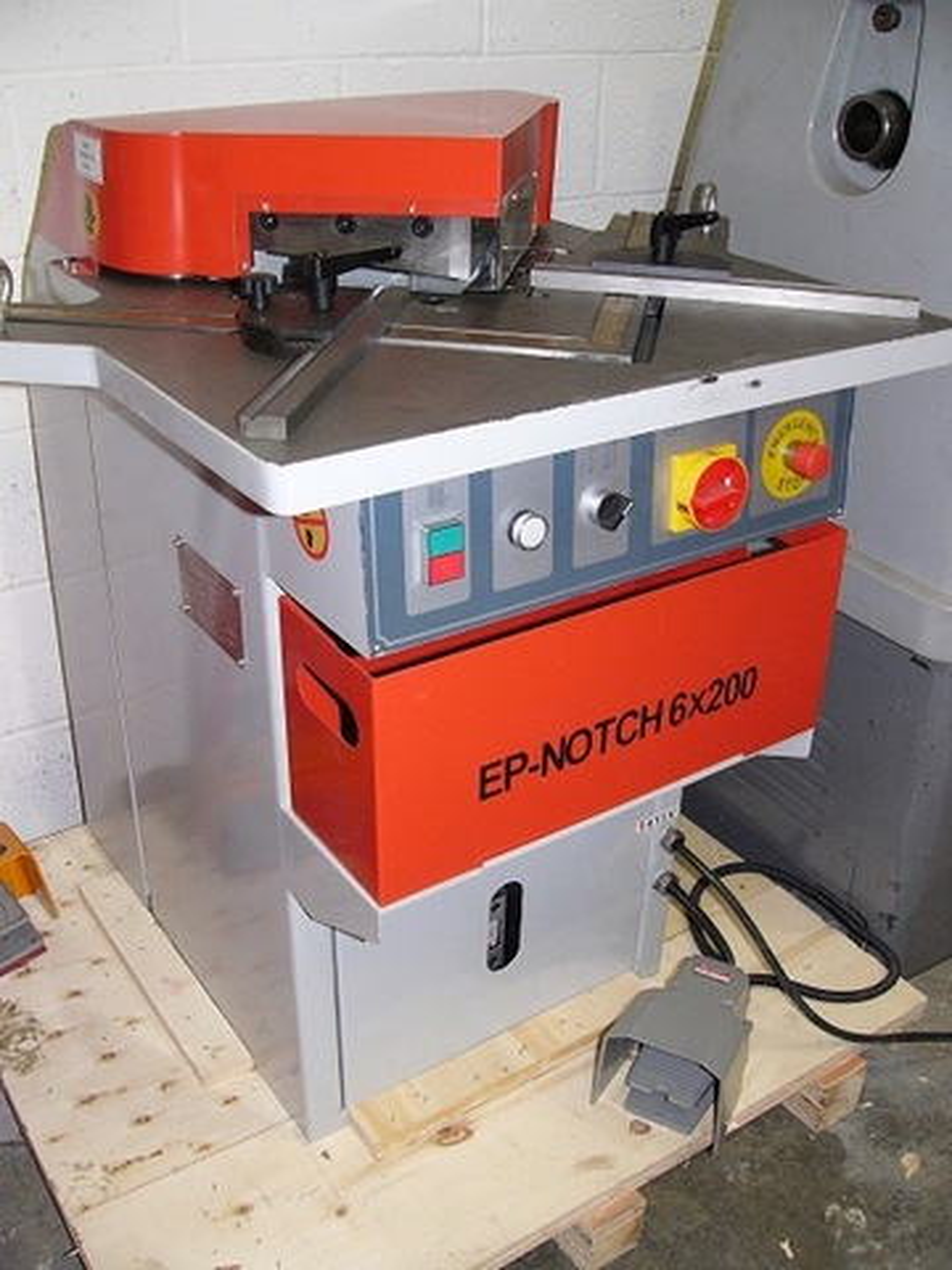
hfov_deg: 39.7
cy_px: 635
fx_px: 1320
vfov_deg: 51.4
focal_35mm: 36
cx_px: 476
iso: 100
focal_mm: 6
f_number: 2.8
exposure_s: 1/30
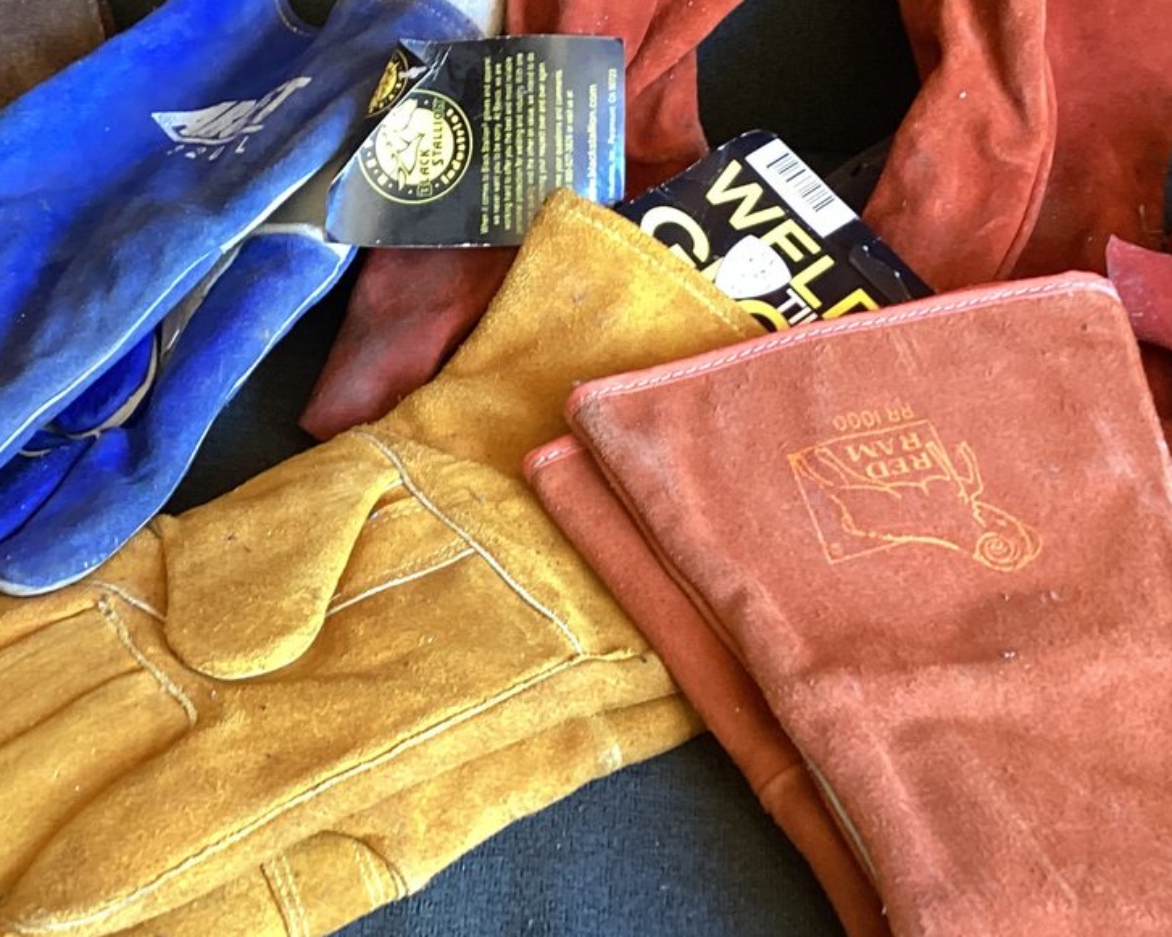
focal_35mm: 63
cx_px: 460
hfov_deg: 29.9
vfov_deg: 23.8
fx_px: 2184
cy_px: 170
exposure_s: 1/50
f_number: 2.4
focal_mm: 3.3
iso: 125
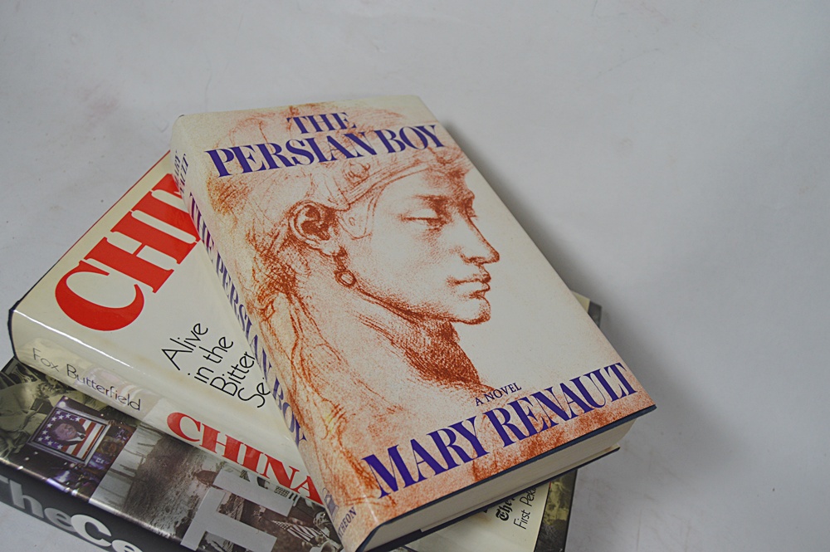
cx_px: 415
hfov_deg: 57.3
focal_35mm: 33
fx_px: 760
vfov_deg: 39.9
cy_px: 276
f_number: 5
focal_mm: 22
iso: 400
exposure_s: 1/100
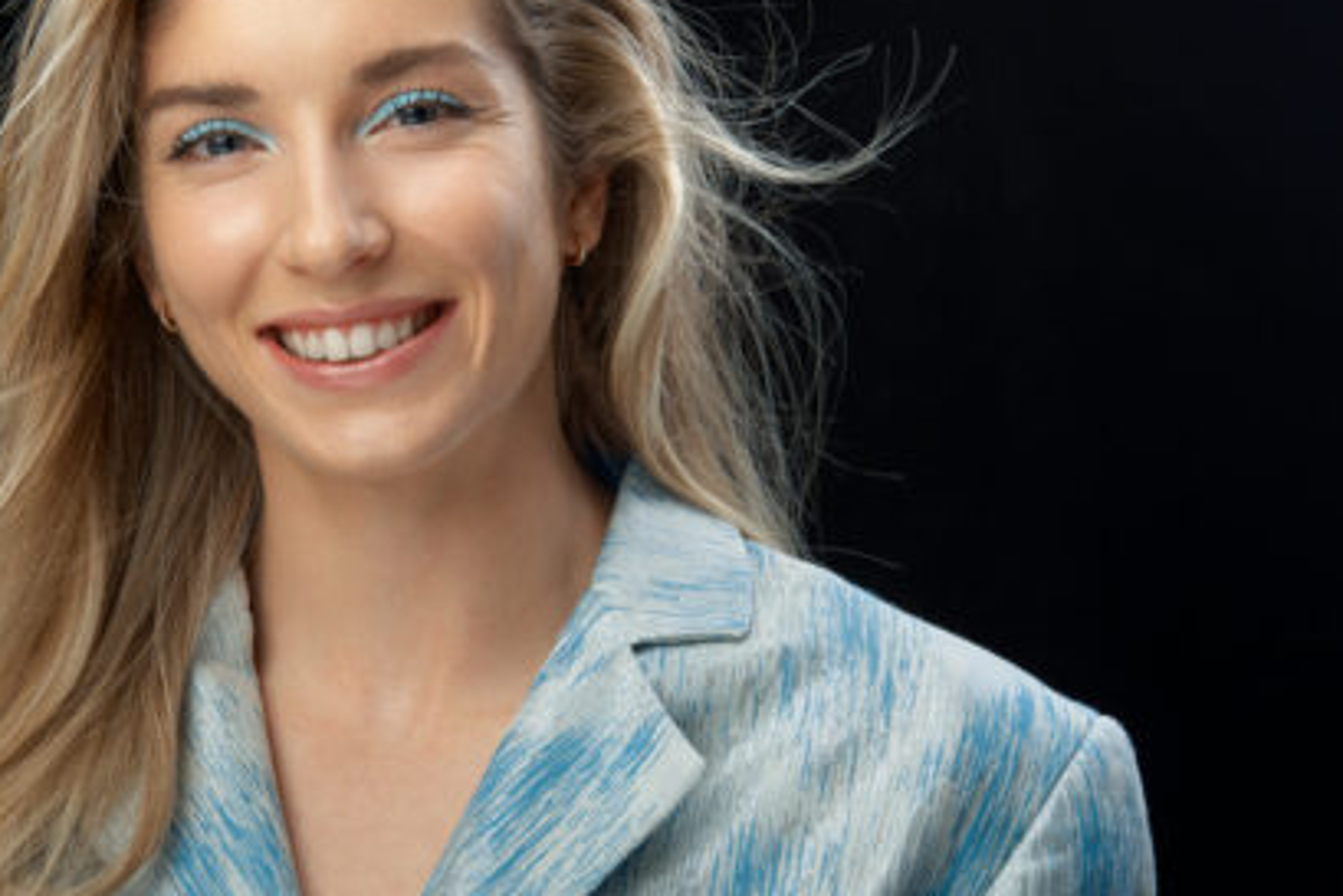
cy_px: 376
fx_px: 4068
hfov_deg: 18.6
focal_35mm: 109
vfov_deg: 12.6
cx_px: 345
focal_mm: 66
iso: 100
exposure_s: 1/250
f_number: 10
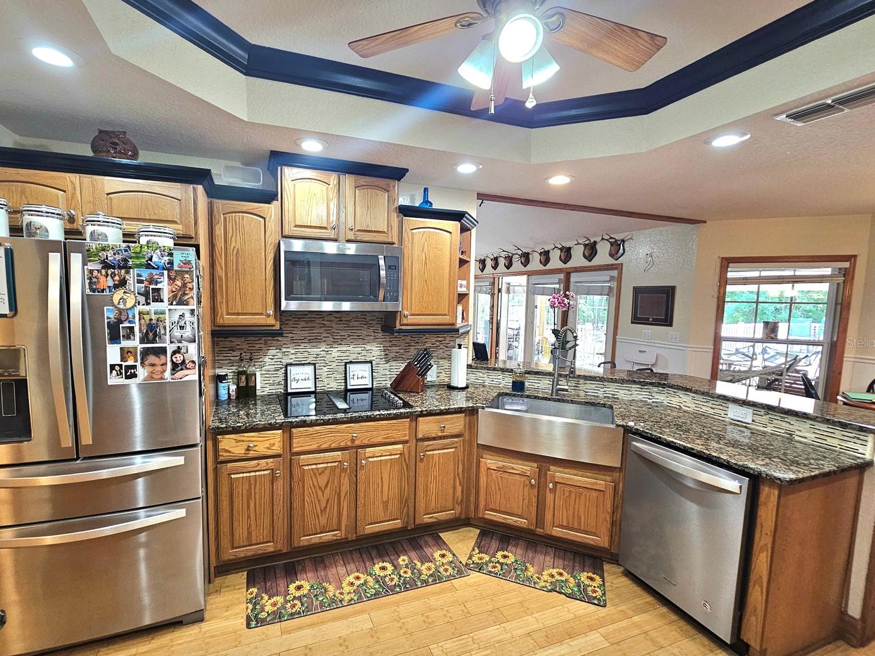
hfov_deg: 98.0
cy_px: 342
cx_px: 401
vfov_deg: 81.7
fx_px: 379
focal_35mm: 15
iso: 250
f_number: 2.2
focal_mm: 2.2
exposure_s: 1/60.2
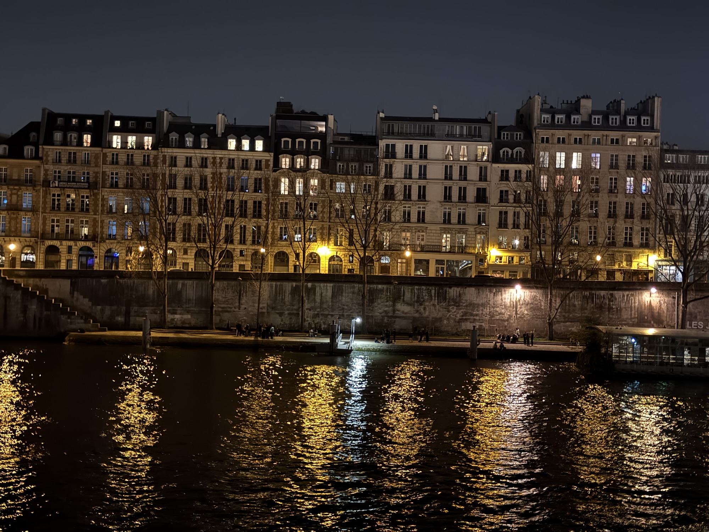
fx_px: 983
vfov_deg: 30.3
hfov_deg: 39.7
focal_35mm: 48
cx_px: 354
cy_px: 266
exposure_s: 1/9
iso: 800
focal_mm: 6.76
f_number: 1.78
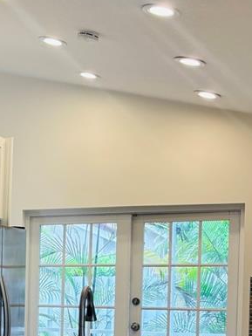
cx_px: -71
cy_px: 321
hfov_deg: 17.2
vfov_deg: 23.3
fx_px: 786
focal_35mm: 81
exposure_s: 1/120
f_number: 1.6
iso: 64
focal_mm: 5.96
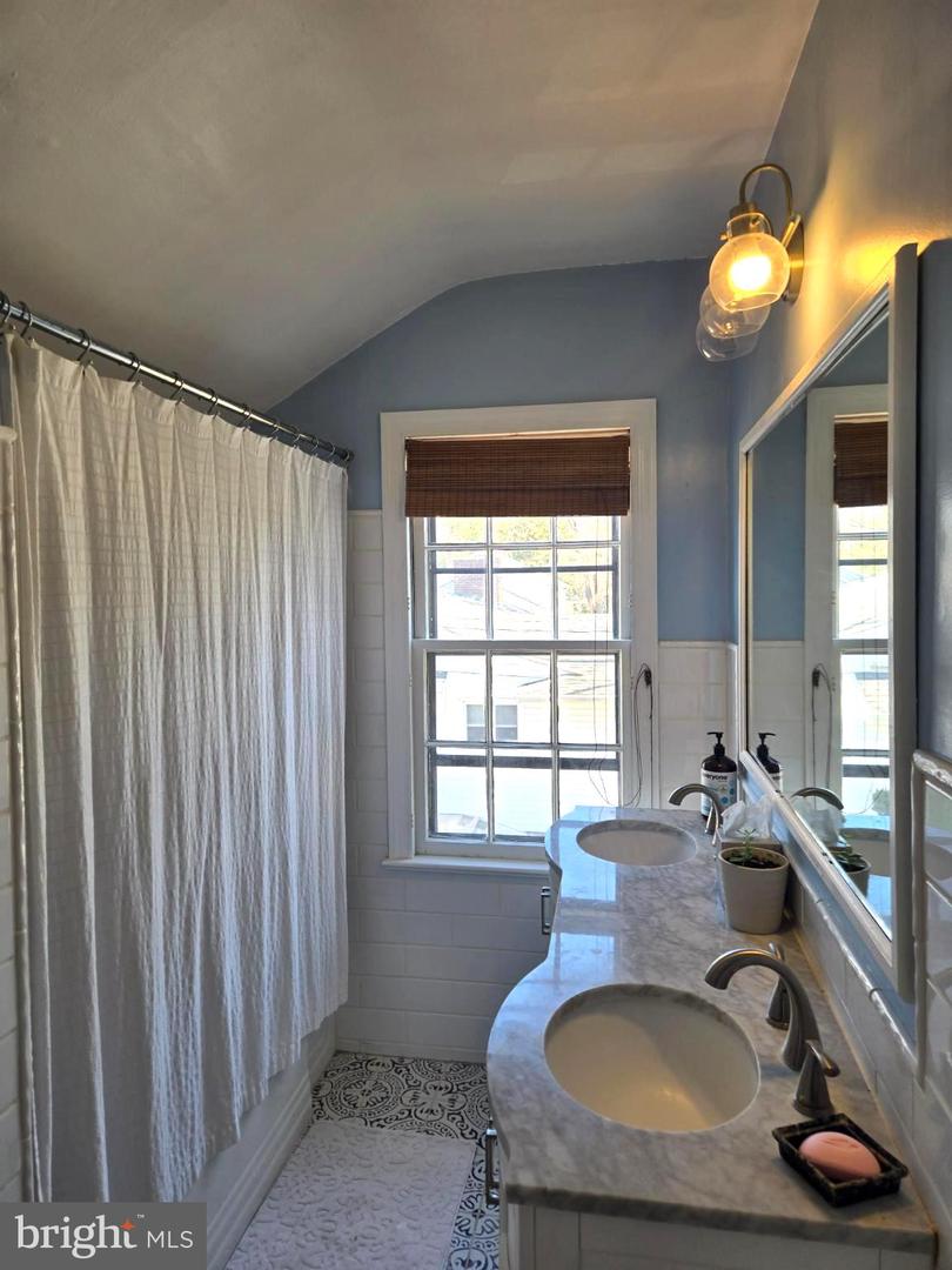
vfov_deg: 73.9
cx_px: 476
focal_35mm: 23
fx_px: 843
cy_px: 635
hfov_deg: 58.9
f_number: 1.8
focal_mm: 5.4
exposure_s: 1/120
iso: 32
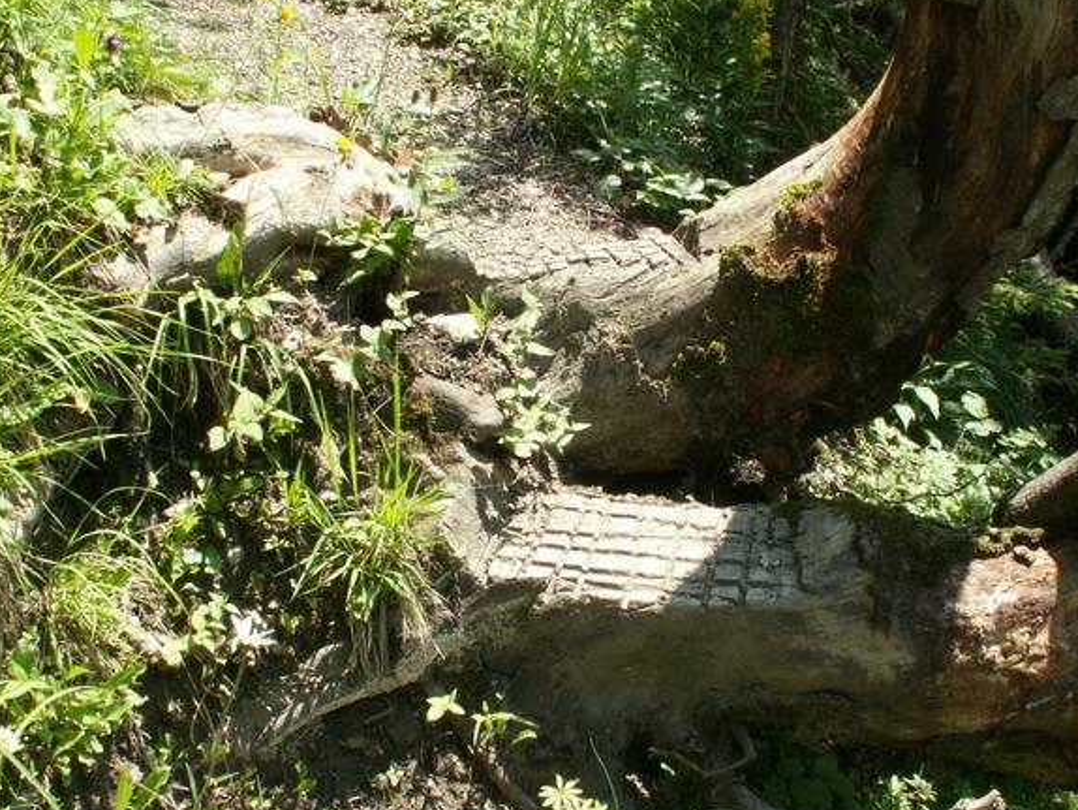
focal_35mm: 39
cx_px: 582
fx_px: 1215
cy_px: 410
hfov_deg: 47.8
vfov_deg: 36.8
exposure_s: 1/50
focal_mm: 5.86
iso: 50
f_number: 7.1
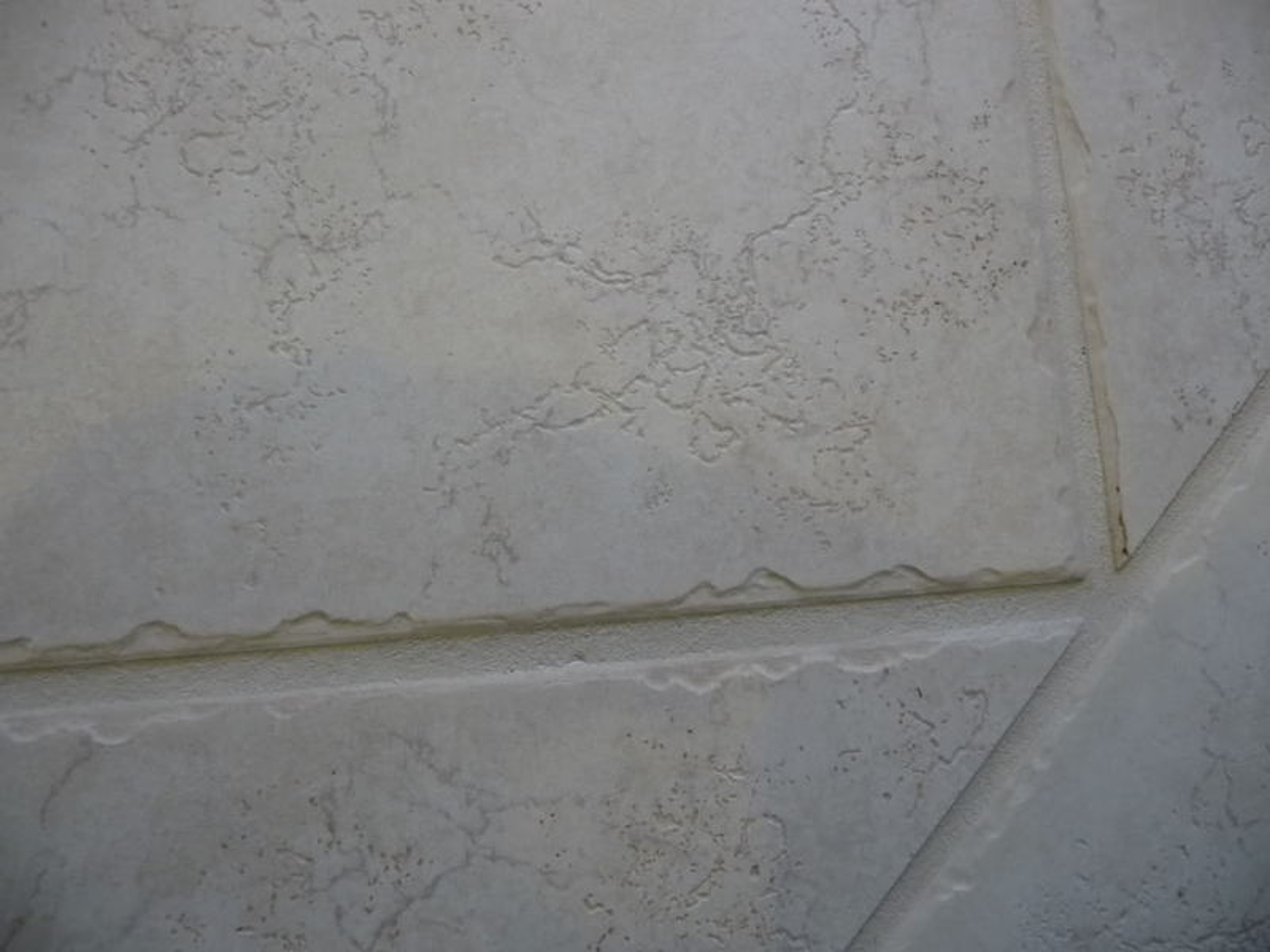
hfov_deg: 63.4
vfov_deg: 49.7
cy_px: 476
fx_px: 1027
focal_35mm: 28
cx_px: 635
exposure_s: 1/30
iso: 250
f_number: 3.3
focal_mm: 4.7
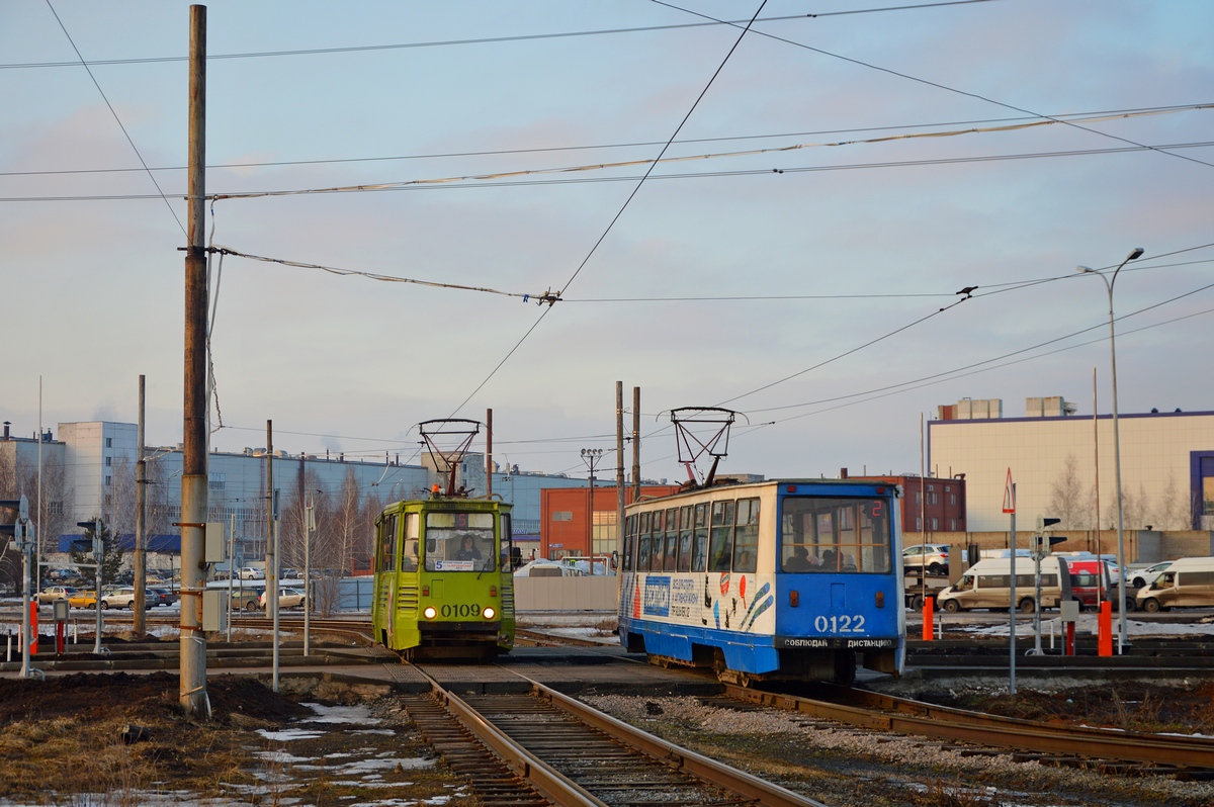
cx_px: 607
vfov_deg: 20.1
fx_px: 2274
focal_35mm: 68
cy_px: 404
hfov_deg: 29.9
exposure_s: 1/125
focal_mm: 45
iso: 140
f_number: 5.6
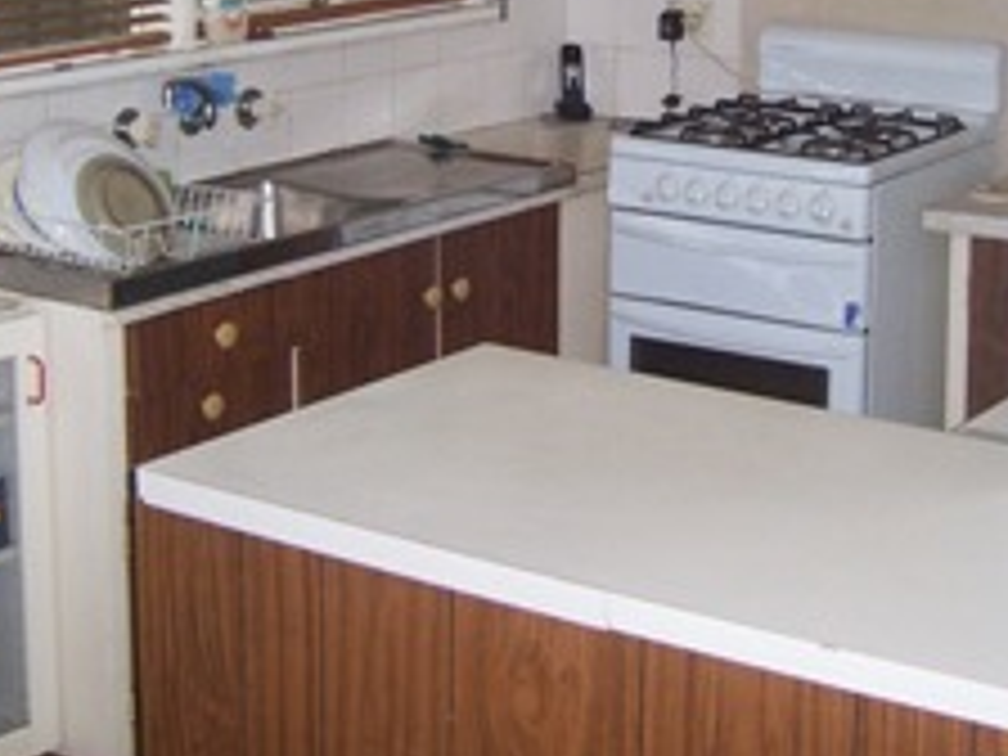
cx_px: 580
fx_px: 2097
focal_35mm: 72
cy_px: 108
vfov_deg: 20.1
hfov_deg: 27.0
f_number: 2.8
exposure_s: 1/60
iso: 125
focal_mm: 6.2
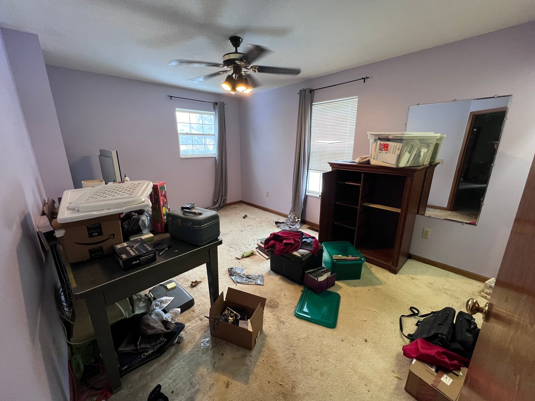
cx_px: 268
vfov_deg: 89.9
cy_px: 200
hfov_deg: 106.2
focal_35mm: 13
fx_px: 201
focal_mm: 1.57
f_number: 1.8
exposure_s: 1/60
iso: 250
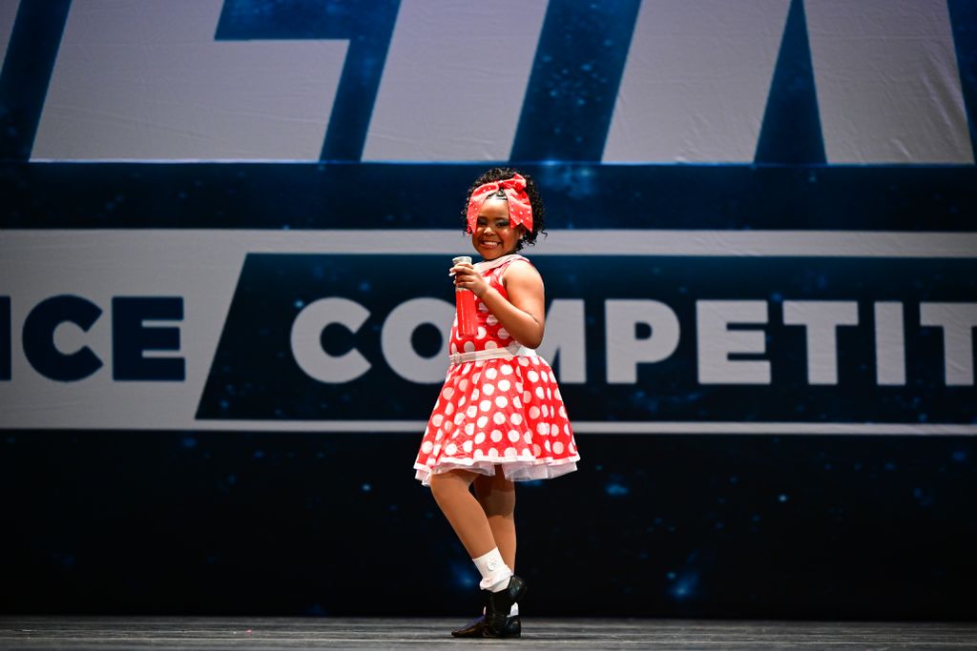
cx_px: 488
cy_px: 326
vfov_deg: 11.0
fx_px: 3393
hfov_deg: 16.4
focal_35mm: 125
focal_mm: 125
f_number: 2.8
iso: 5000
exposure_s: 1/640
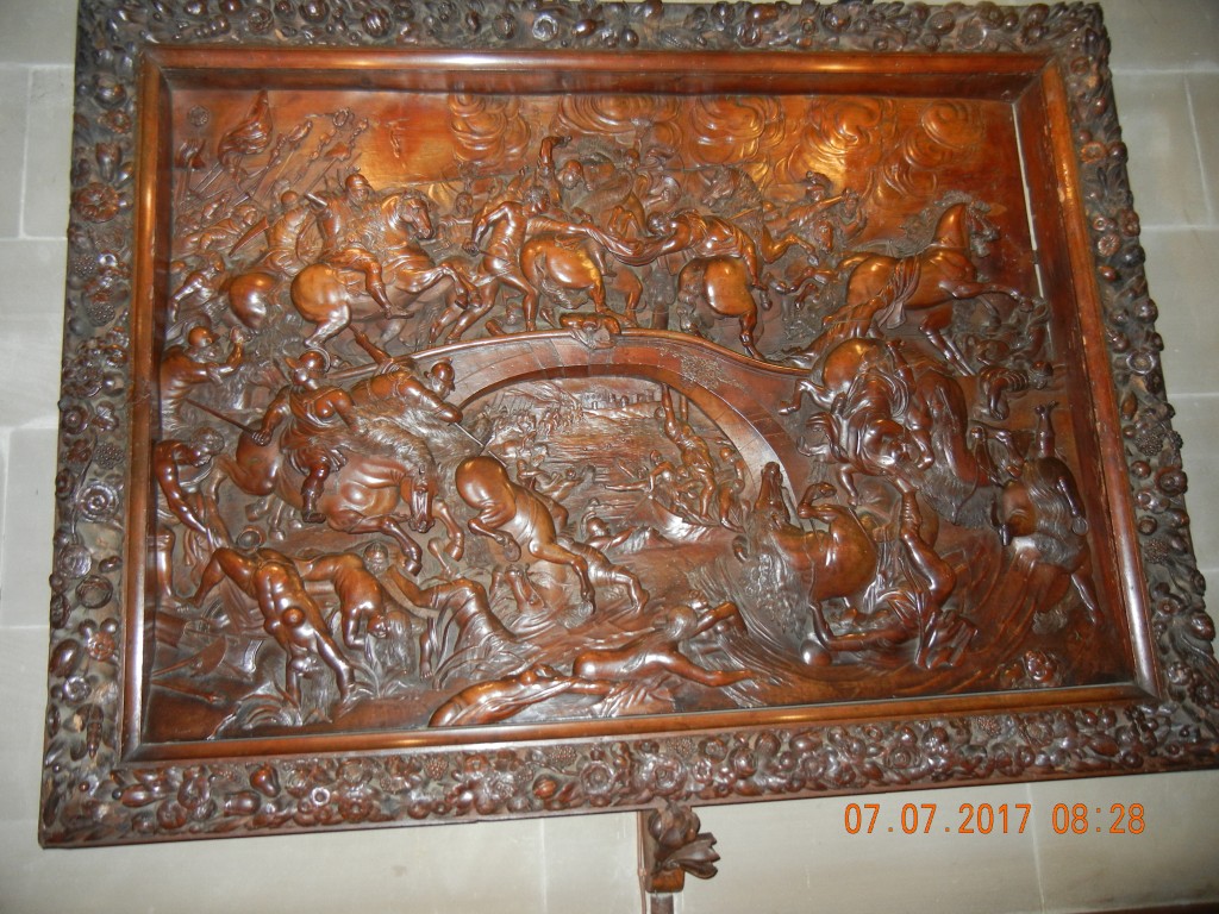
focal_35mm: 30
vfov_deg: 46.8
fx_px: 1056
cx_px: 610
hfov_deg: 60.0
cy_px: 457
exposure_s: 1/30
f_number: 3.5
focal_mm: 5.4
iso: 246
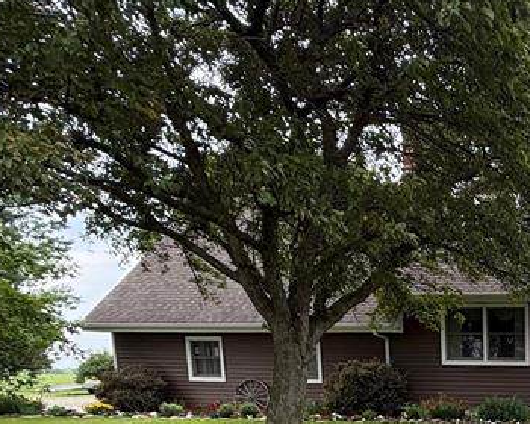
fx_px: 627
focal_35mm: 40
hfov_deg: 35.7
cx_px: 638
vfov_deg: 32.4
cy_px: 477
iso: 50
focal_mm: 2.22
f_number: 2.2
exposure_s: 1/297
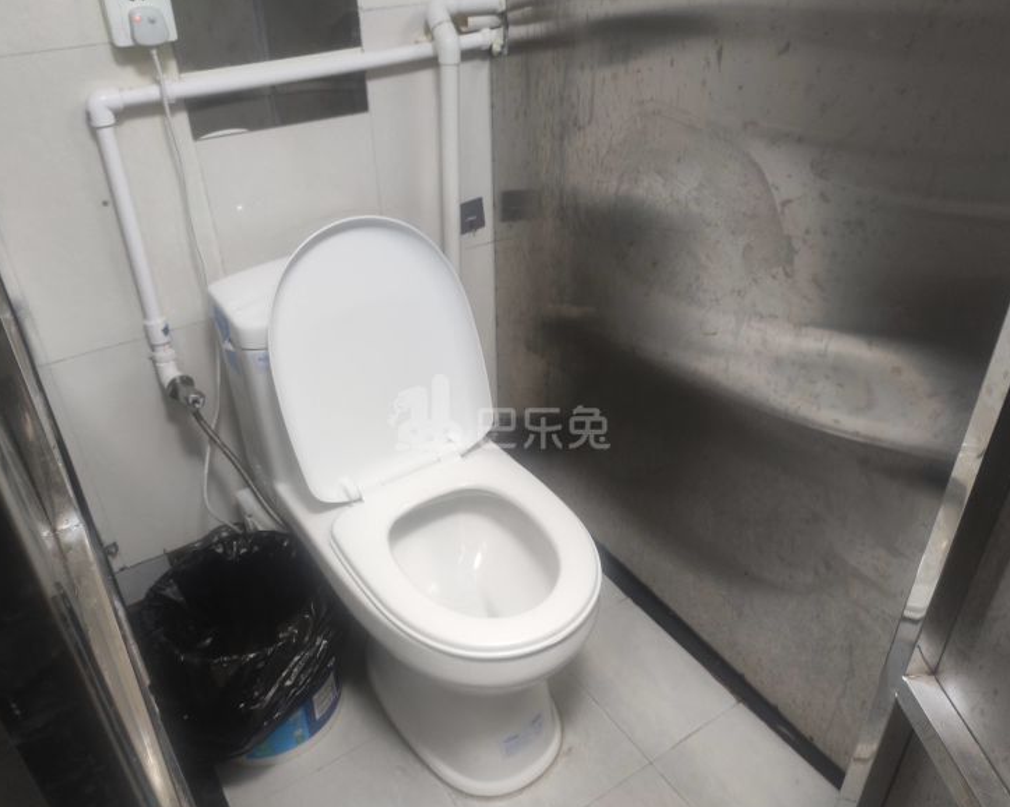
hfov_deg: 64.1
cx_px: 499
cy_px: 413
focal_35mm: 27
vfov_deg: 53.2
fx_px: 807
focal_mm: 4.74
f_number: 1.79
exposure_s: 1/33
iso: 1067
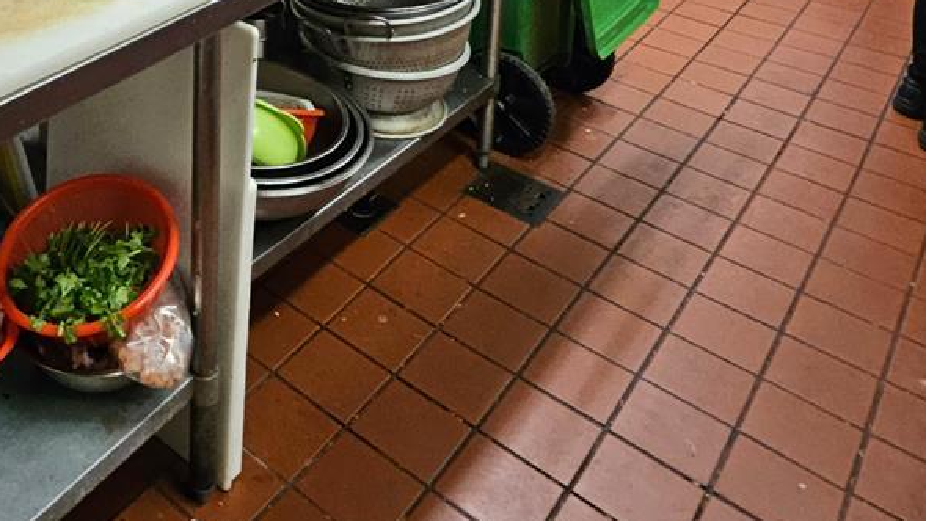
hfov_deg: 50.1
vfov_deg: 25.3
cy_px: -250
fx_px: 884
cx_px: 122
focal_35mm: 36
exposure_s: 1/60
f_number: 2.2
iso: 200
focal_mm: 1.7
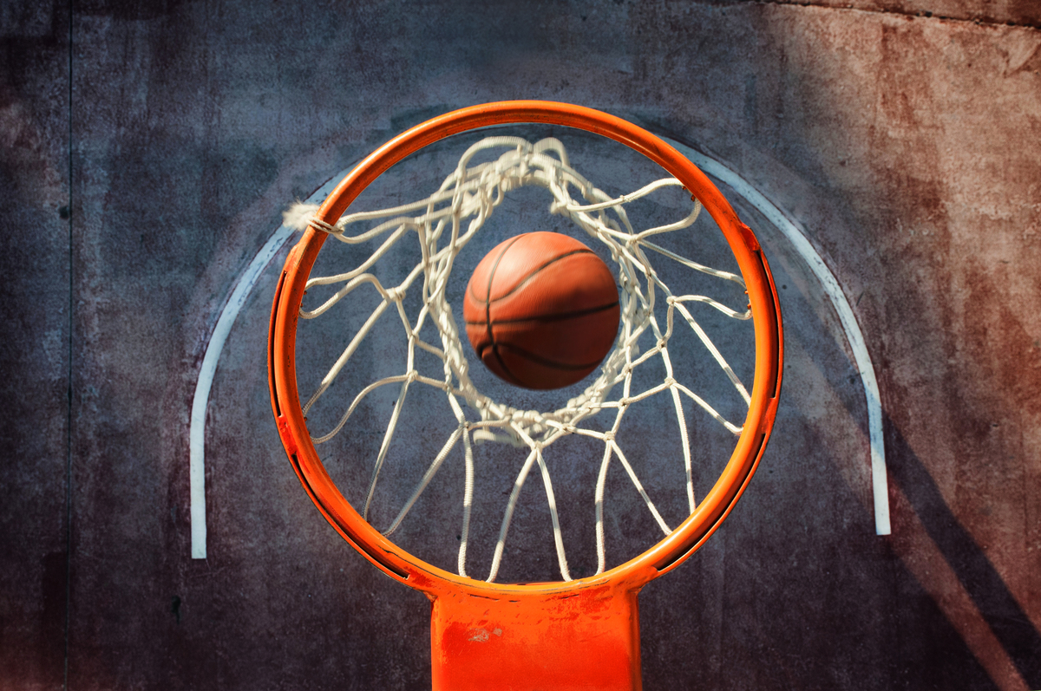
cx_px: 520
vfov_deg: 36.8
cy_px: 346
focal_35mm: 36
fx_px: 1040
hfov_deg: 53.2
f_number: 9
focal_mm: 24
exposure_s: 1/125
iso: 200
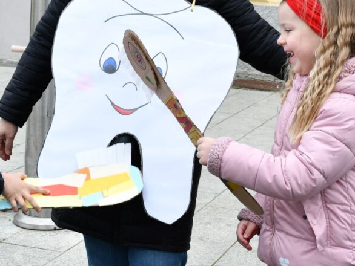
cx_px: 130
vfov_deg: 15.9
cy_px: 80
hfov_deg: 21.0
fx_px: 954
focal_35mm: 93
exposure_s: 1/250
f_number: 7.1
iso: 200
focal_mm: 30
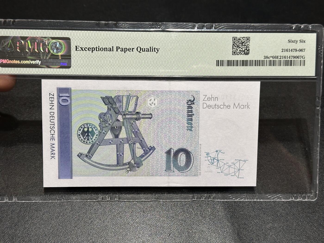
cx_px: 162
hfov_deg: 39.7
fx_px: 449
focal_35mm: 48
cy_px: 122
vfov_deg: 30.3
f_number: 1.78
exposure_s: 1/50
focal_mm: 6.86
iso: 125
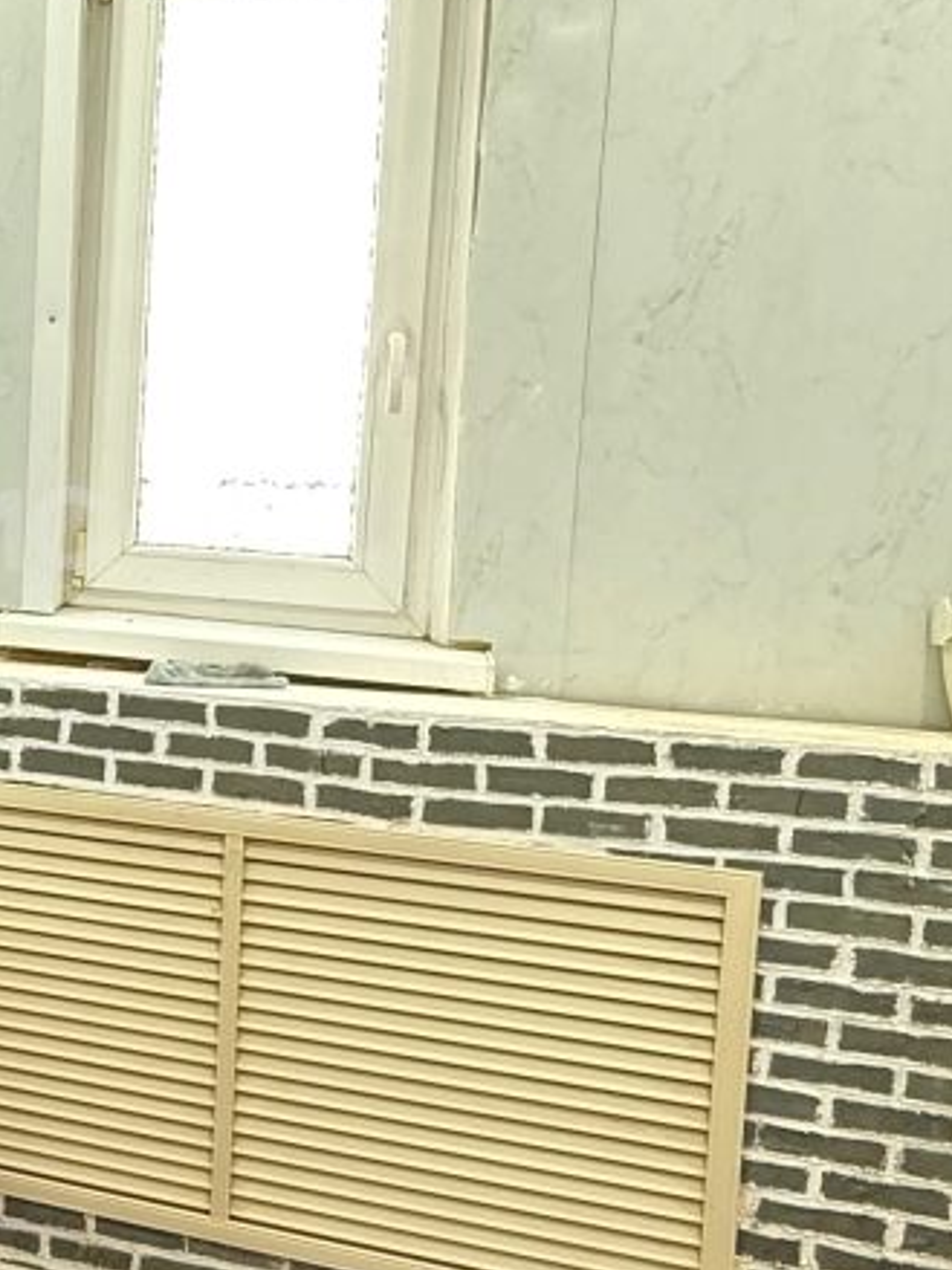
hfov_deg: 30.0
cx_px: -229
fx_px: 1467
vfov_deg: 46.6
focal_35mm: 40
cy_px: 531
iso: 800
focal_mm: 2.22
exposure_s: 1/60
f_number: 2.2
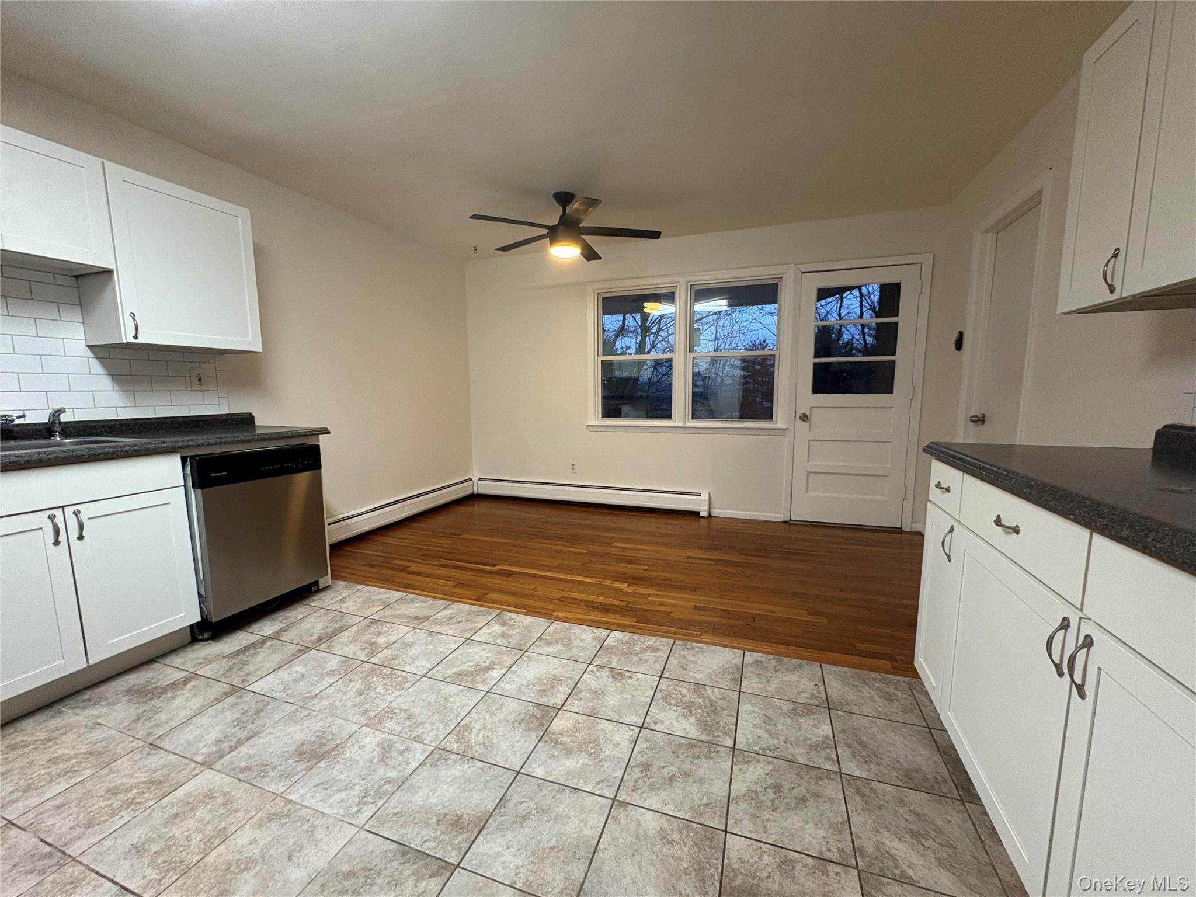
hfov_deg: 102.1
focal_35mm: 14
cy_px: 448
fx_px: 484
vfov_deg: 85.7
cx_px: 598
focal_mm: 2.22
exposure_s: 1/60
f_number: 2.2
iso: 320
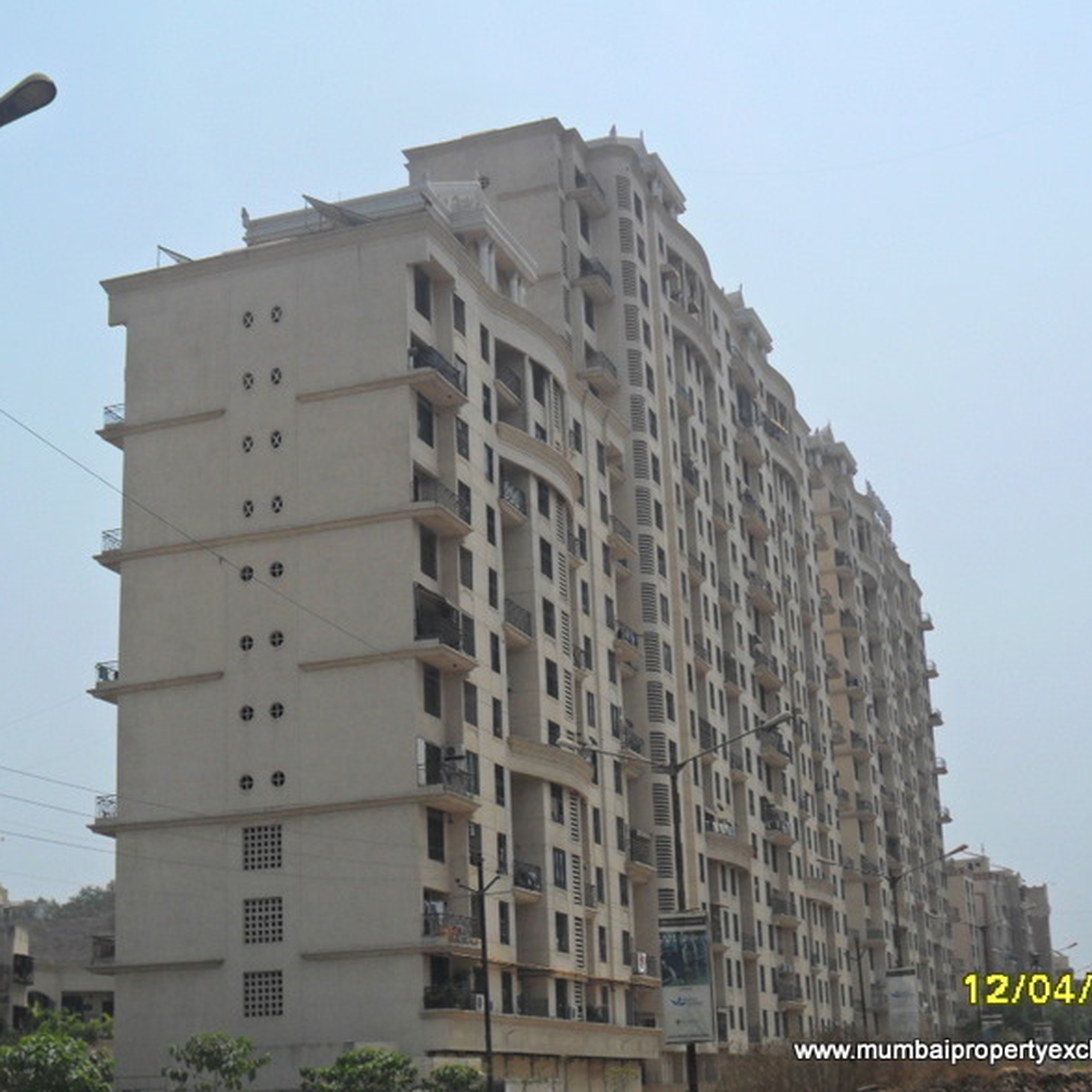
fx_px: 1892
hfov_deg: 32.2
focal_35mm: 53
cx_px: 513
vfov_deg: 32.2
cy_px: 538
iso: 100
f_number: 11.3
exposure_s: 1/180
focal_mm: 7.8
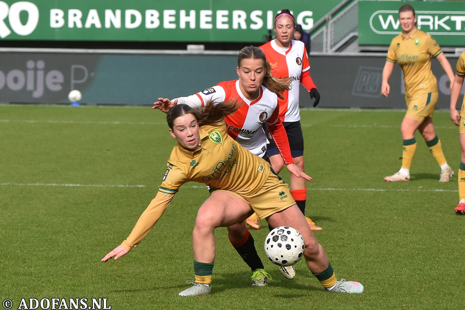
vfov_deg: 7.0
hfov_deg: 10.5
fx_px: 2519
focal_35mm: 195
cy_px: 155
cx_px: 232
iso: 200
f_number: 5
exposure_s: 1/1000
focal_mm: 130
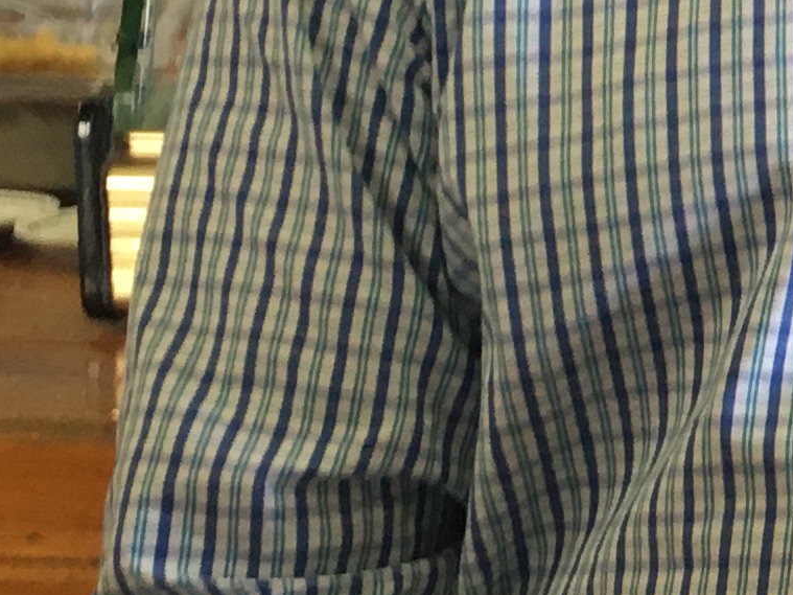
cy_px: 233
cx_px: 1534
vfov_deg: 9.6
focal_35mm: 154
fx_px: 3527
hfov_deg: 11.6
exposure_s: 1/33
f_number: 2.2
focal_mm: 4.15
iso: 80
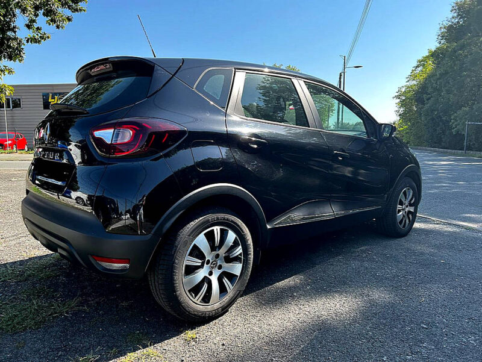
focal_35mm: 26
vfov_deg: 53.1
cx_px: 241
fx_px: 362
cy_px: 181
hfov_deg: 67.3
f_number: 1.5
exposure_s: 1/1224
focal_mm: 5.7
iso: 50
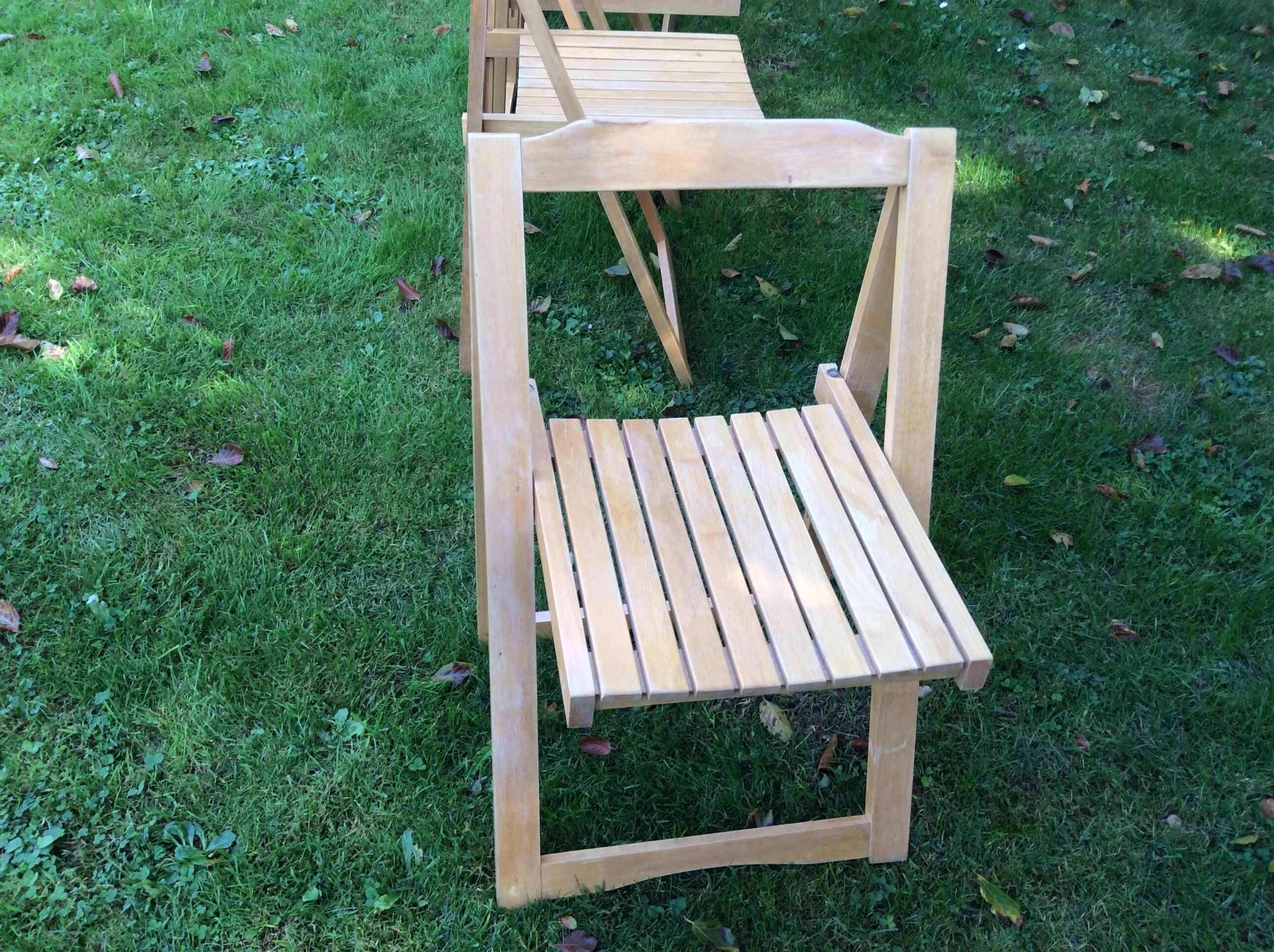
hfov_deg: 56.9
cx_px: 637
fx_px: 1176
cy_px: 476
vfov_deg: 44.1
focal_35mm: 32
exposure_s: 1/100
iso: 32
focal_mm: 3.3
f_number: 2.4
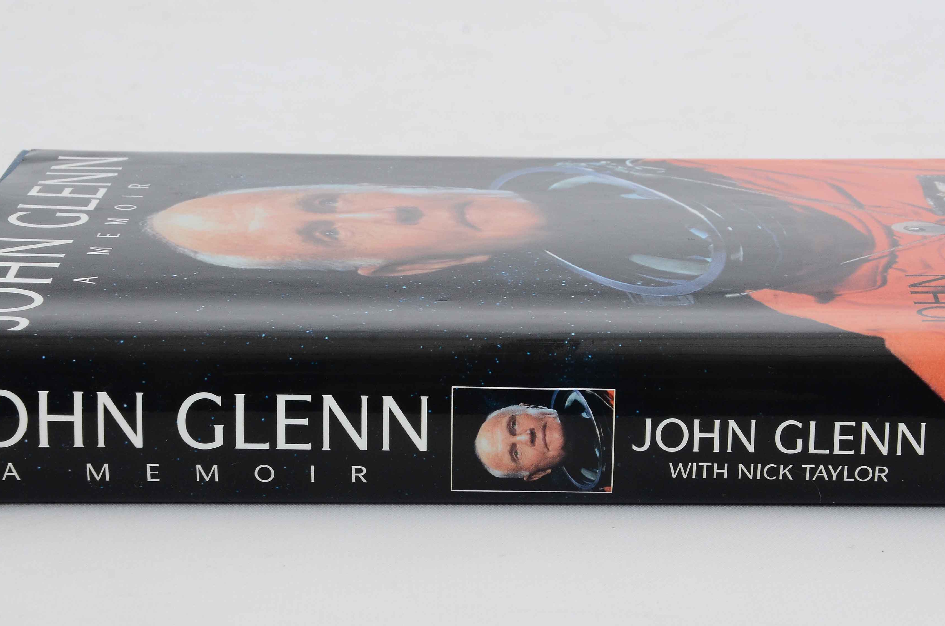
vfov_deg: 12.1
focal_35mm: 113
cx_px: 526
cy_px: 342
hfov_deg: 18.1
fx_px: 2960
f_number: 14
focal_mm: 52
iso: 400
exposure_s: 1/80
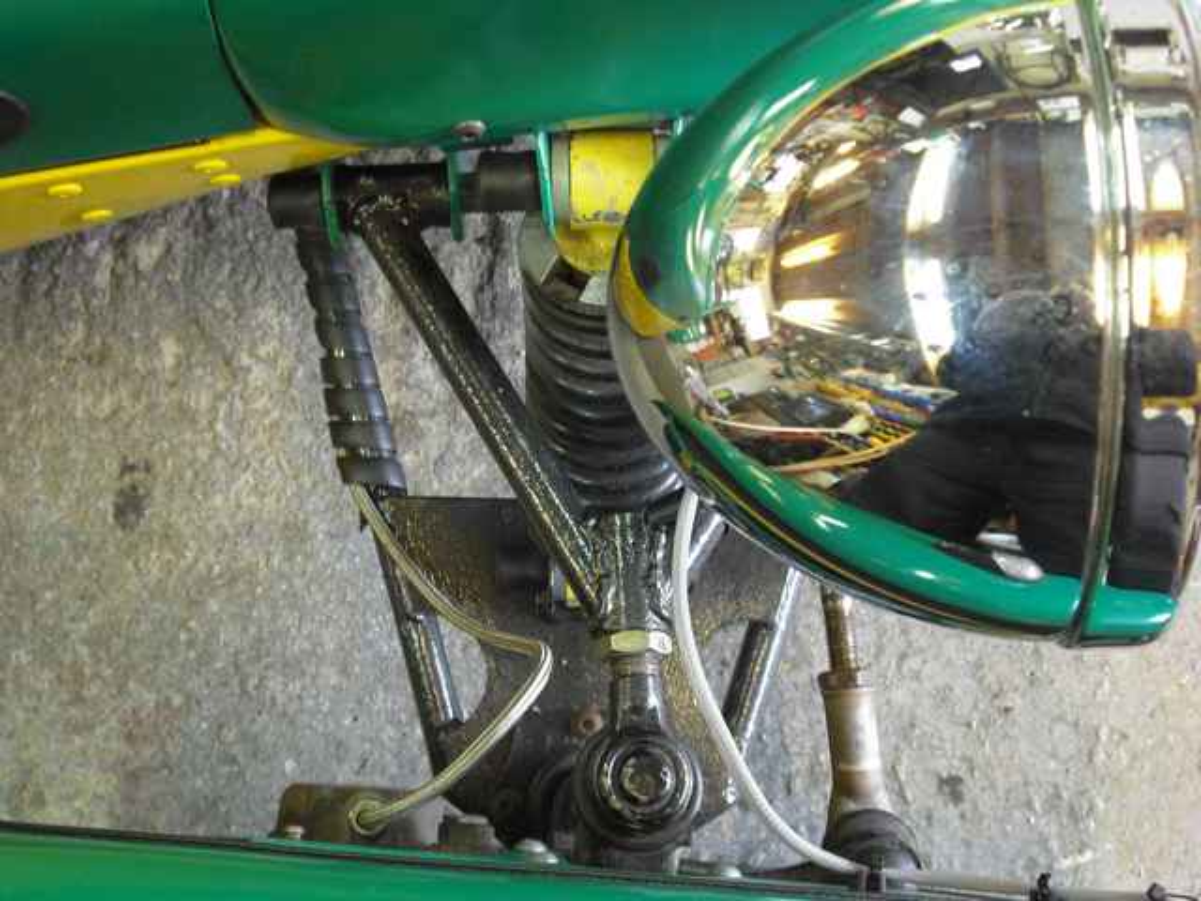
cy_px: 450
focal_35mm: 55
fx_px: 1908
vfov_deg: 26.6
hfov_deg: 34.9
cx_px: 600
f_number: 3.4
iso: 200
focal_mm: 9
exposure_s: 1/6
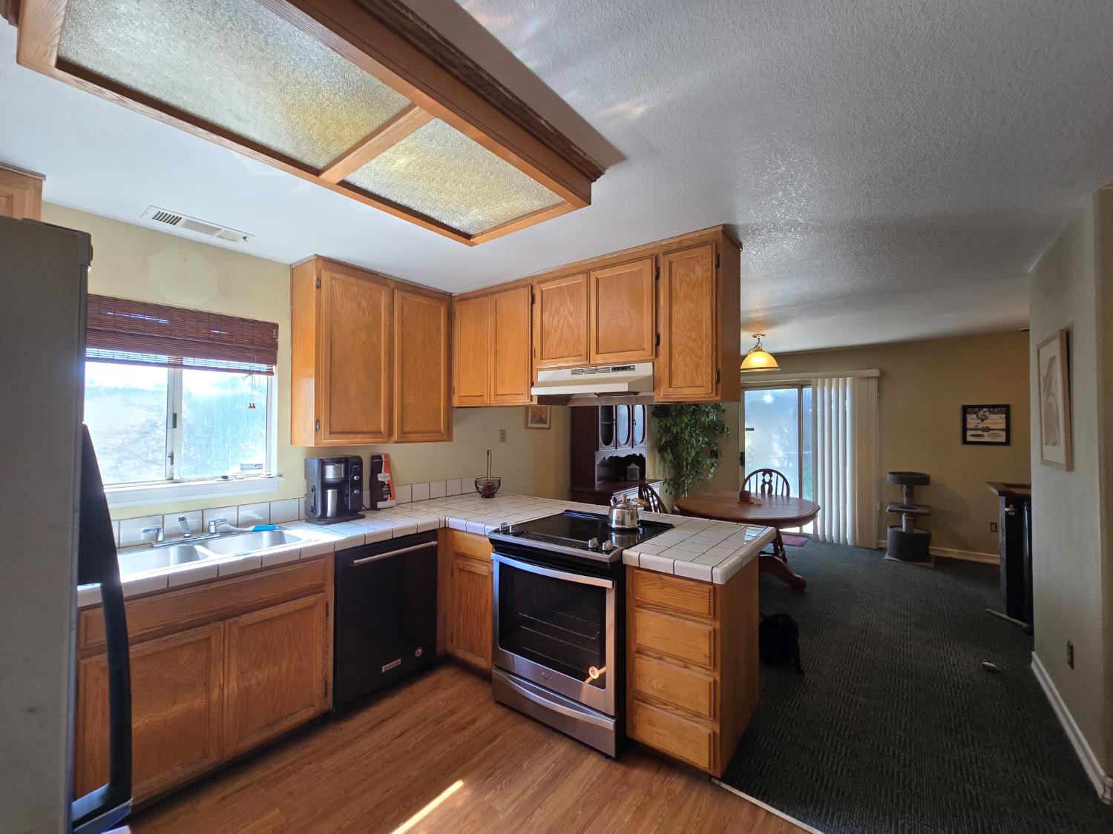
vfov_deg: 89.9
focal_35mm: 13
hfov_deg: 106.2
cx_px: 556
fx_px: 418
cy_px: 417
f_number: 2.2
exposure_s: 1/60
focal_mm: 2.2
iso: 80
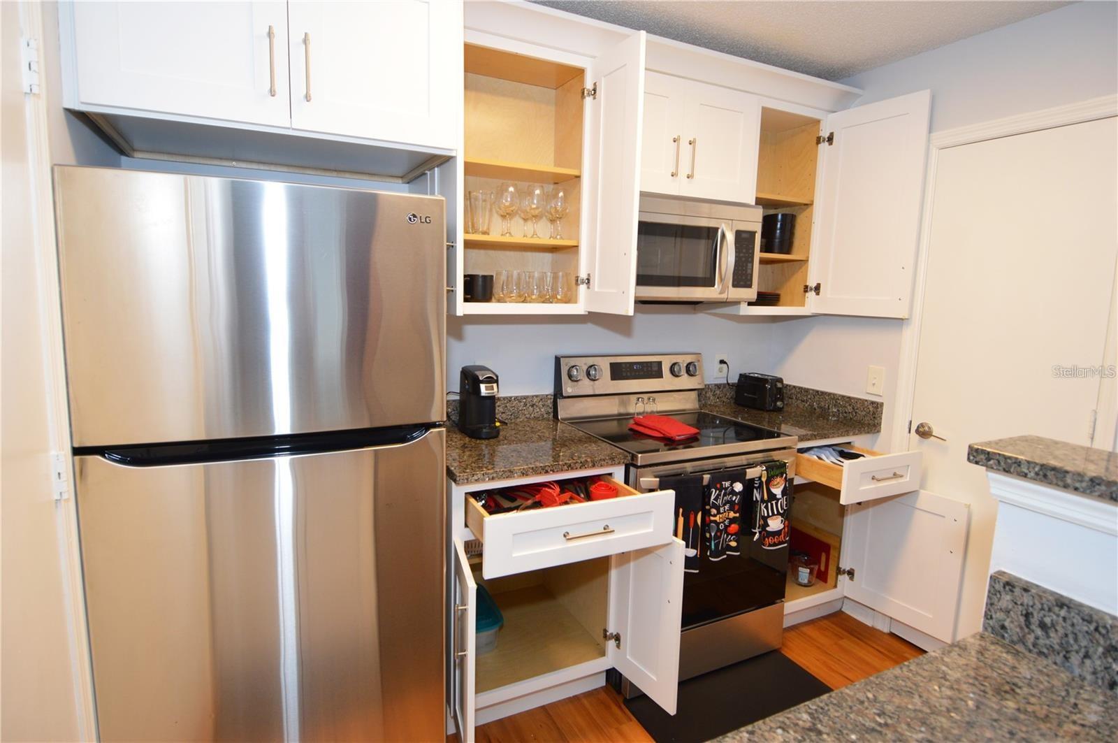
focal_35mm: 18
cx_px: 559
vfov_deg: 67.3
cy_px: 372
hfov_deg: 90.1
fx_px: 558
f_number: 4
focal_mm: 12
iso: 450
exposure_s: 1/60
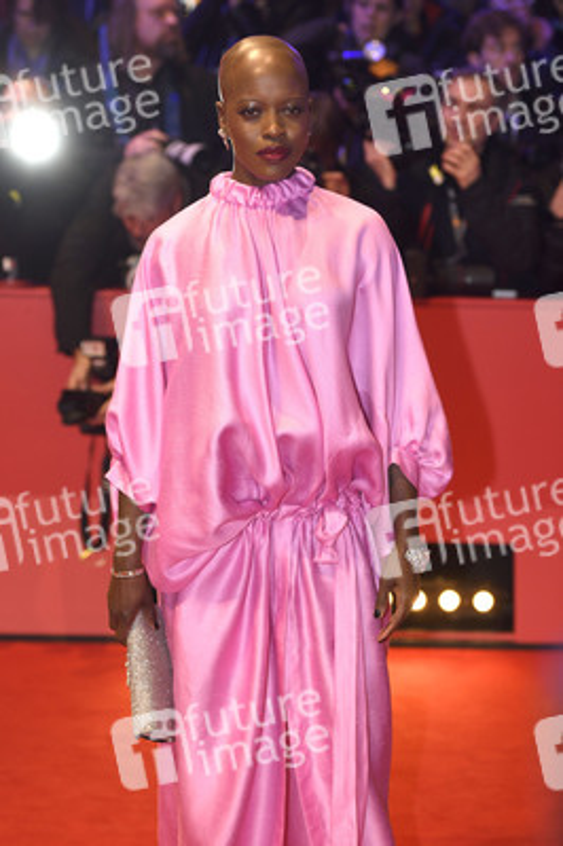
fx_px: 2115
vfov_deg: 22.6
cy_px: 423
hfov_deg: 15.2
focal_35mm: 90
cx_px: 282
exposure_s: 1/400
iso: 800
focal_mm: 90
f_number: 3.5
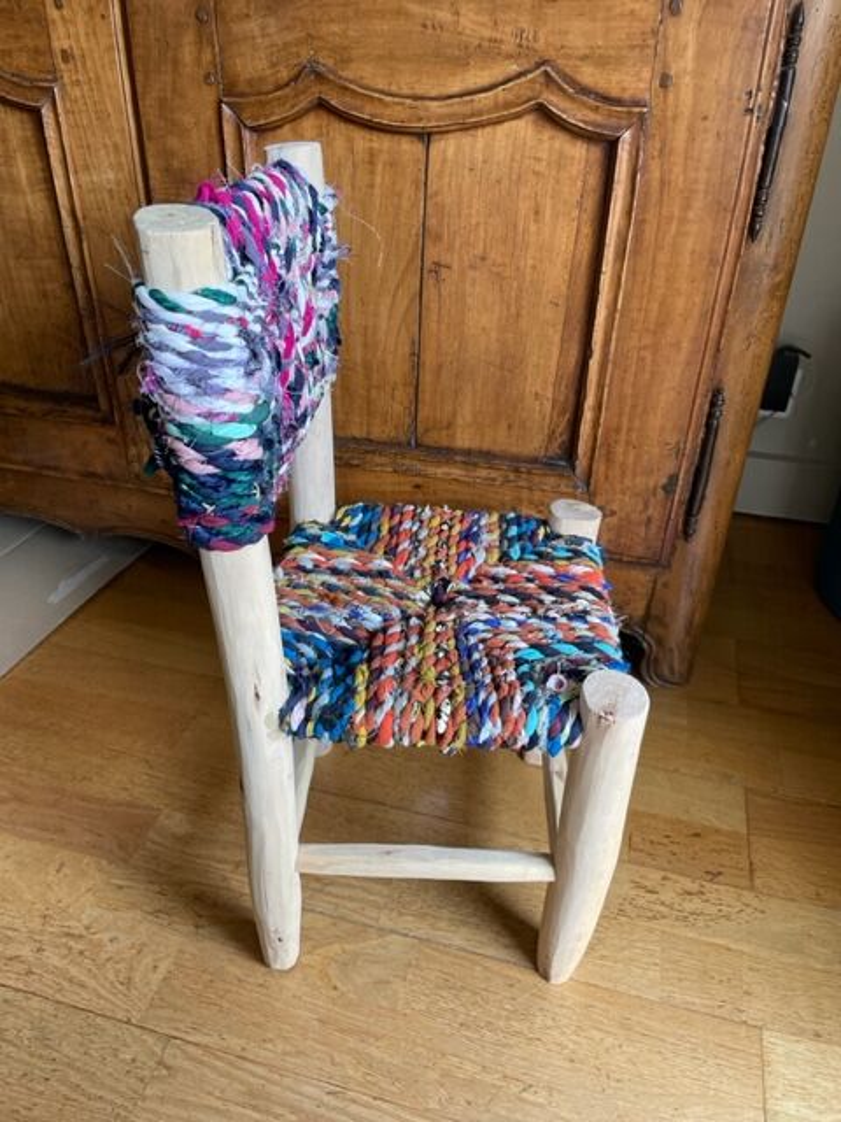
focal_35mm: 26
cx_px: 420
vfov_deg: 67.3
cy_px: 561
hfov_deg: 53.1
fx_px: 842
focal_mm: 4.2
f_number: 1.6
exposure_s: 1/121
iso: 125
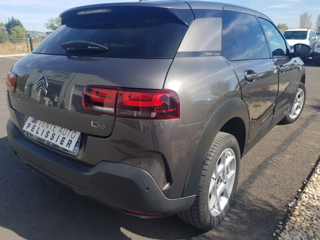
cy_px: 120
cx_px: 160
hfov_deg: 67.3
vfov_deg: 53.1
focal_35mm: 26
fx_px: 240
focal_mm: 4.2
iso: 40
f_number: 1.7
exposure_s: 1/1248
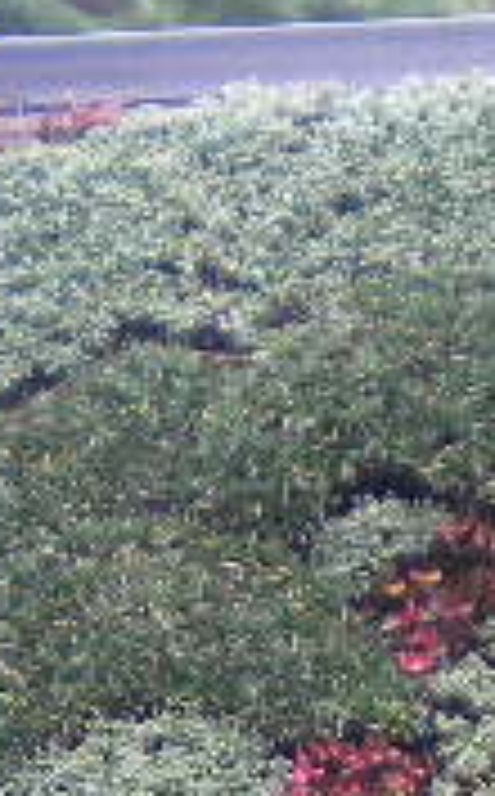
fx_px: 4660
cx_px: 436
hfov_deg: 6.1
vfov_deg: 9.5
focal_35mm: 215
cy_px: 1160
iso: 110
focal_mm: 6.3
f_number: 3.1
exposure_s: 1/68.6
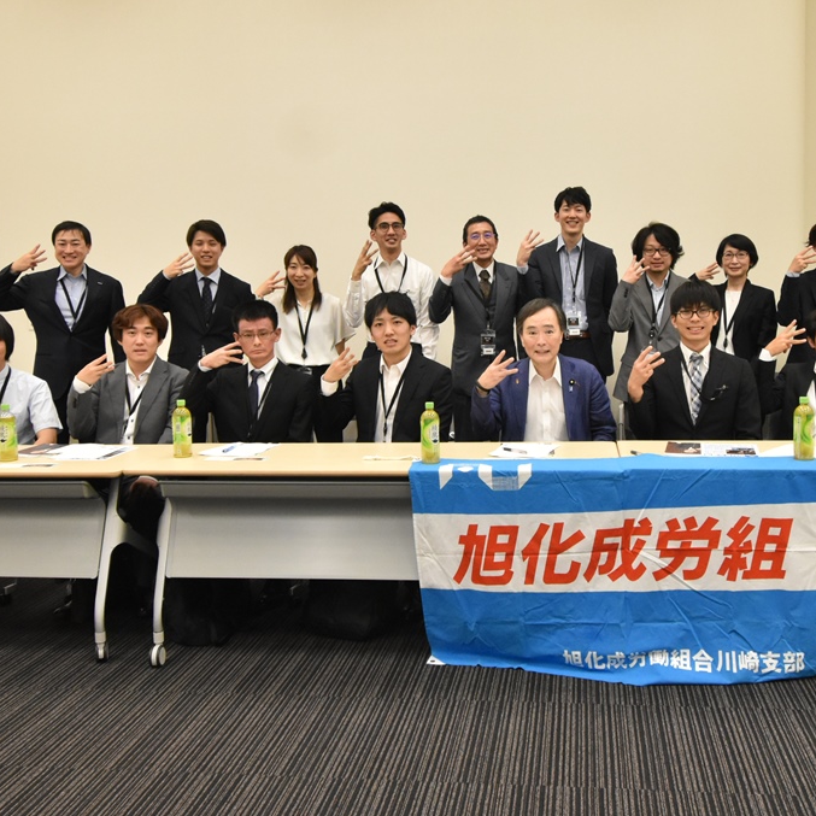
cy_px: 409
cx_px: 468
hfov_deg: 58.8
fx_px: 720
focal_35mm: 27
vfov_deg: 59.1
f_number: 6.3
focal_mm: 14
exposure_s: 1/160
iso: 2500
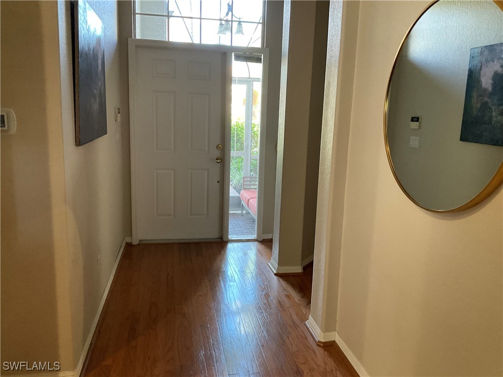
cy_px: 188
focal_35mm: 29
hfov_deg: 61.7
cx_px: 252
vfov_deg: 48.2
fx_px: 421
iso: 200
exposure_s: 1/60
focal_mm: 3
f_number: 1.8
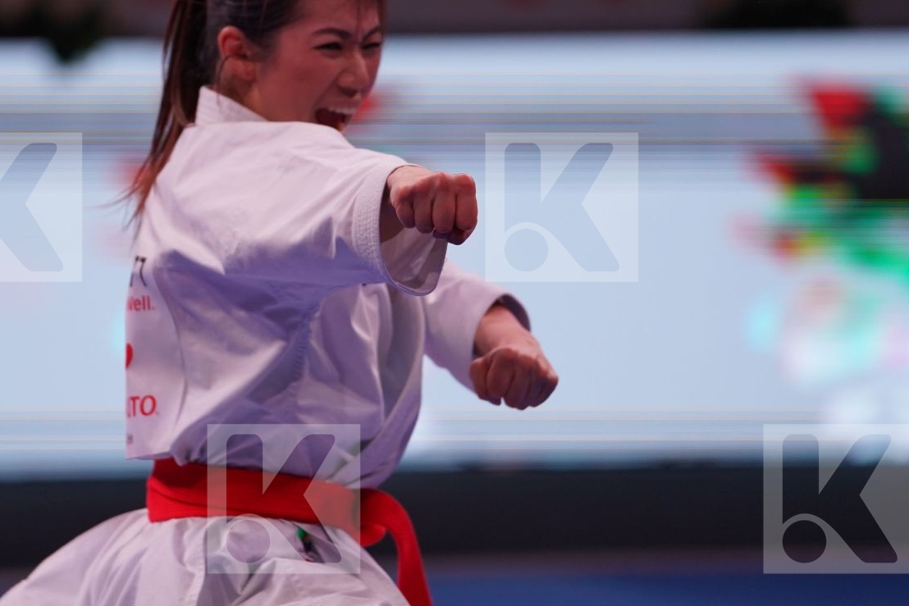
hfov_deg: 6.7
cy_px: 207
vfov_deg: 4.5
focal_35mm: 307
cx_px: 284
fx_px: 7752
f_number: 2.8
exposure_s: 1/500
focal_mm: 189
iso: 800
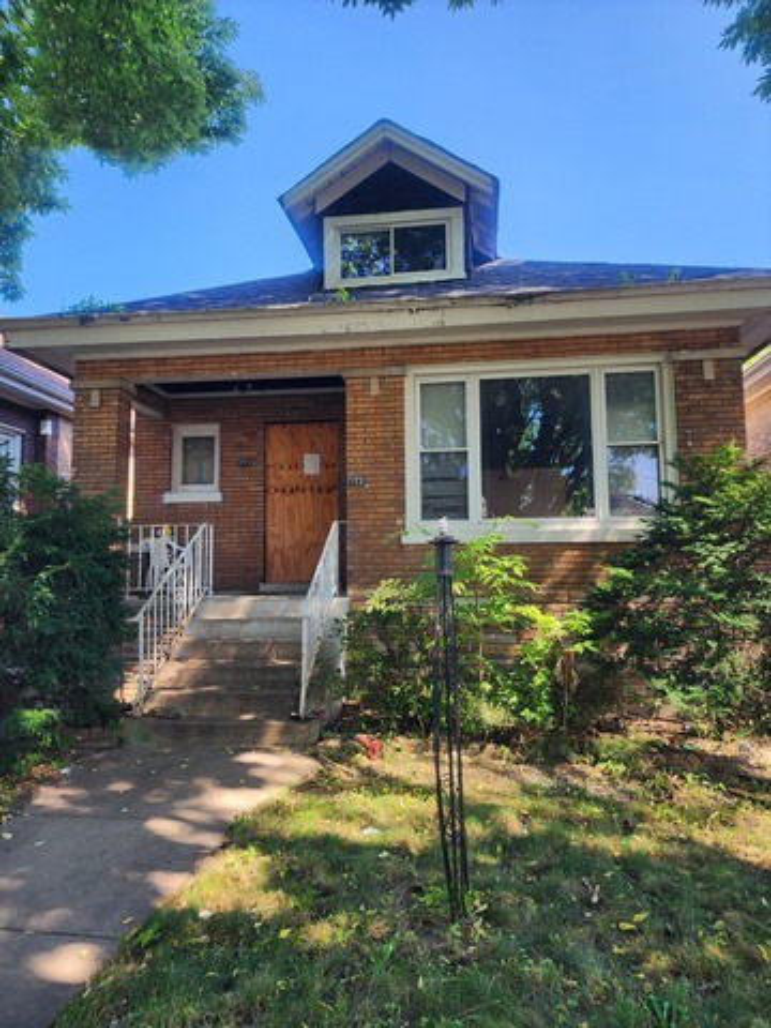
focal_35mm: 23
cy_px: 514
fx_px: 683
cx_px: 386
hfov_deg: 58.9
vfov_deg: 73.9
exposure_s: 1/180
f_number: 1.8
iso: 25
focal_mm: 6.4
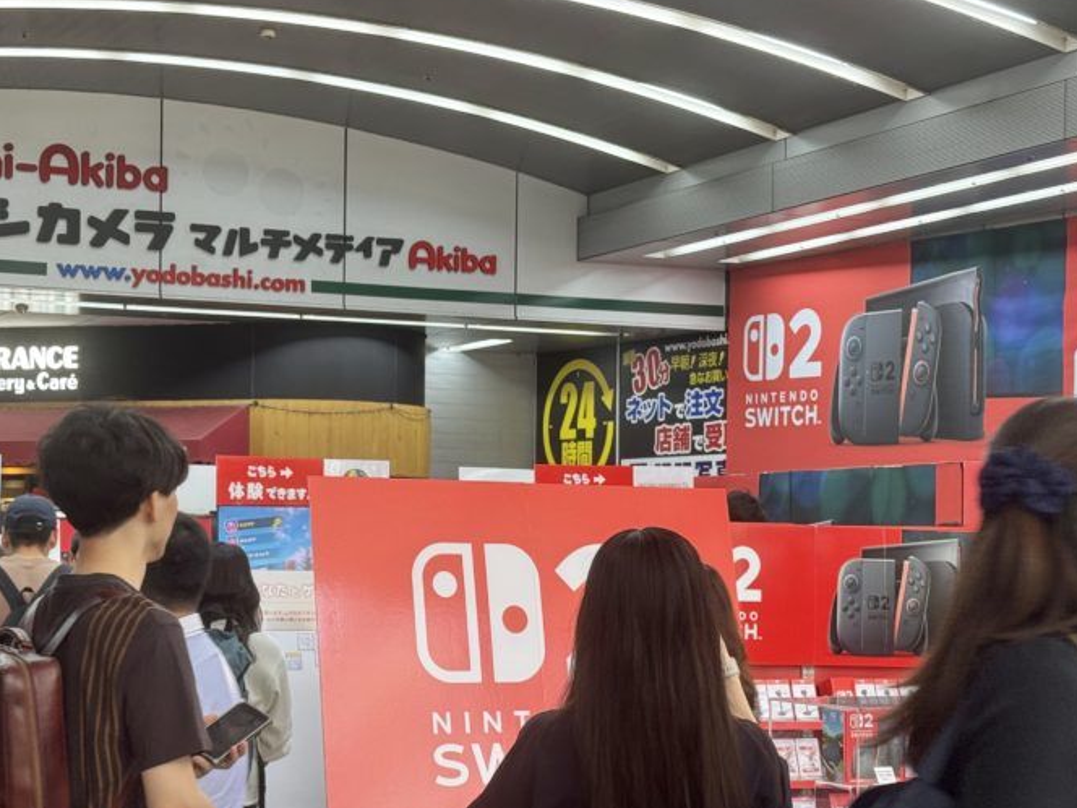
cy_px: 495
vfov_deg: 19.9
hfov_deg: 26.3
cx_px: 438
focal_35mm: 74
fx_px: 2302
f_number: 1.78
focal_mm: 6.76
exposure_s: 1/100
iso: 50
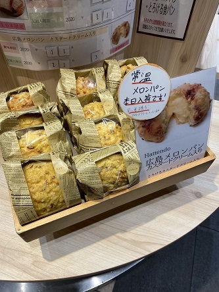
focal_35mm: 26
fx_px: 219
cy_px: 146
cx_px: 110
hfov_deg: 53.1
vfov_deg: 67.3
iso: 50
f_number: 1.8
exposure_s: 1/120
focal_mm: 4.25
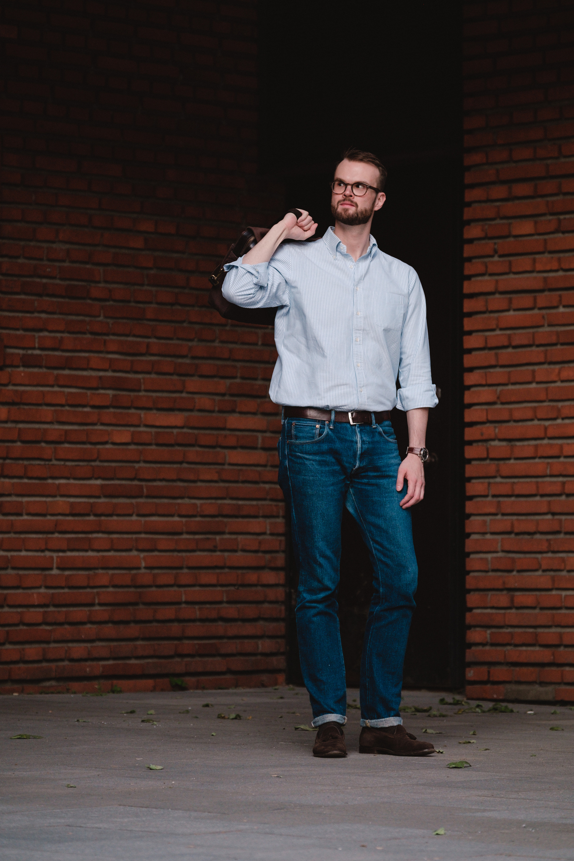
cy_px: 430
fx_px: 3396
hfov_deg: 9.7
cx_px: 287
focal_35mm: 142
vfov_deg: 14.4
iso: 800
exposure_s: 1/125
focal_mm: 94.5
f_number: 3.6
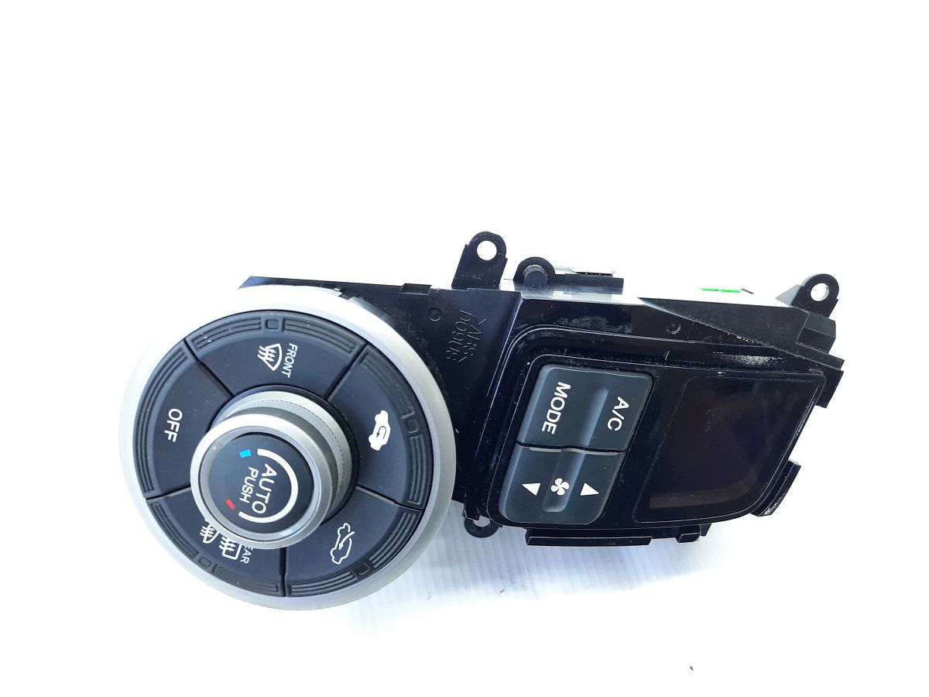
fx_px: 671
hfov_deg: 69.4
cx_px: 464
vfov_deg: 54.9
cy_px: 348
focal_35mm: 25
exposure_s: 1/50
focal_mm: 4.6
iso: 250
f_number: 2
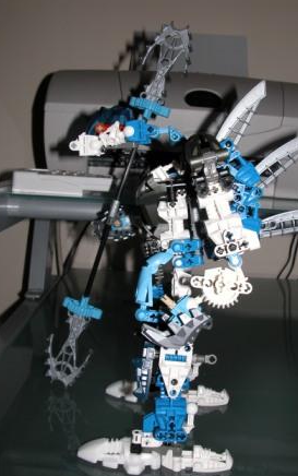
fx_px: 480
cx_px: 172
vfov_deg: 52.7
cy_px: 239
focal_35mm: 37
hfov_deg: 34.4
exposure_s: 1/60
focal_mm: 8.9
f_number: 5
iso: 100
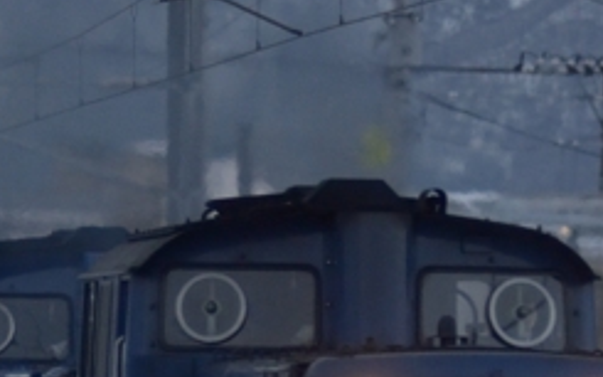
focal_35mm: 638
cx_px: 421
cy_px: 559
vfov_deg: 2.1
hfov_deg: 3.3
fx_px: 10482
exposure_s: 1/160
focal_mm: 100
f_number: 4
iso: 800
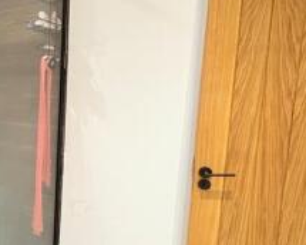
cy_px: 129
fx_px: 335
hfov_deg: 40.6
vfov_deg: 40.1
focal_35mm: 37
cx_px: -22
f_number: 2.2
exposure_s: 1/50
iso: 320
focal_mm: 2.22
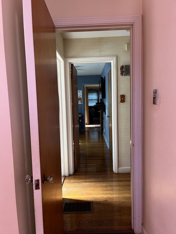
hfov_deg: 53.1
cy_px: 117
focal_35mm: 26
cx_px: 88
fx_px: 176
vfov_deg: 67.3
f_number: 1.6
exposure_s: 1/82
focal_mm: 5.1
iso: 125
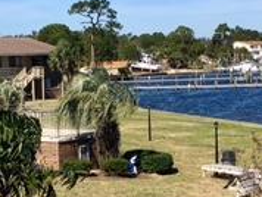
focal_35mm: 104
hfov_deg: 18.9
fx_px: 788
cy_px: 165
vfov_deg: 14.2
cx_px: 116
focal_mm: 4.15
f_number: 2.2
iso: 25
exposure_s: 1/2079
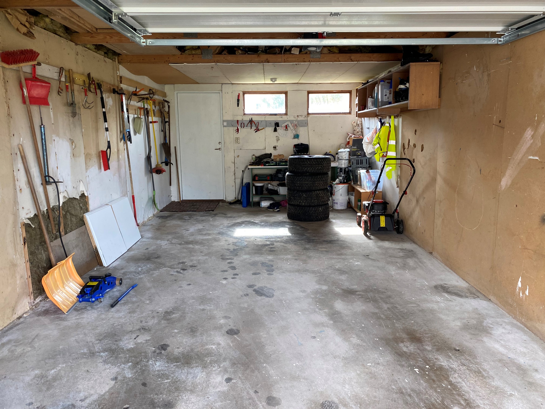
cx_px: 272
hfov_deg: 67.3
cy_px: 204
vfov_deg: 53.1
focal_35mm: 26
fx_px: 409
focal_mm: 4.25
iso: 125
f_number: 1.8
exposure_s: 1/121
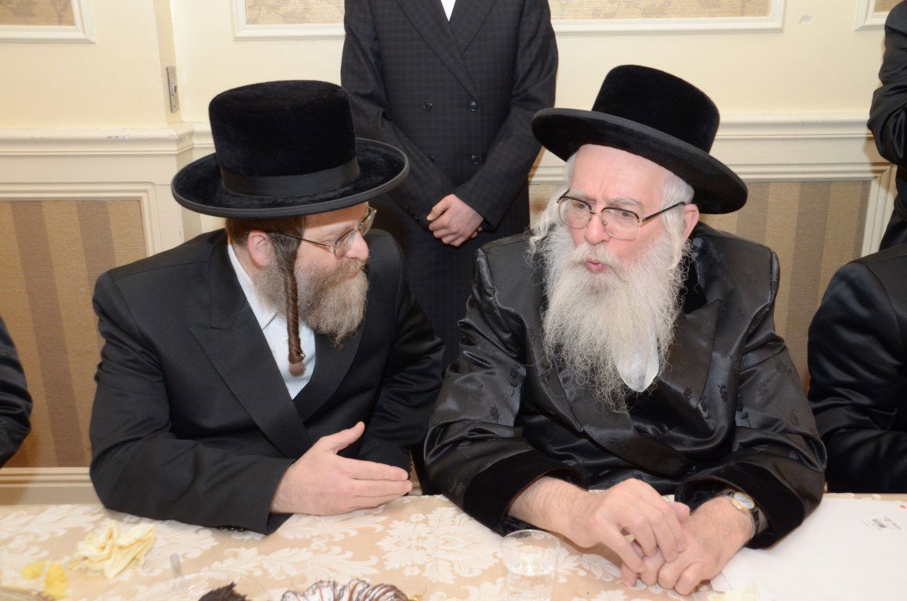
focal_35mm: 38
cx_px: 454
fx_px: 943
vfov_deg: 35.3
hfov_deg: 51.4
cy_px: 300
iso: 800
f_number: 6.3
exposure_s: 1/125
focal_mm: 25
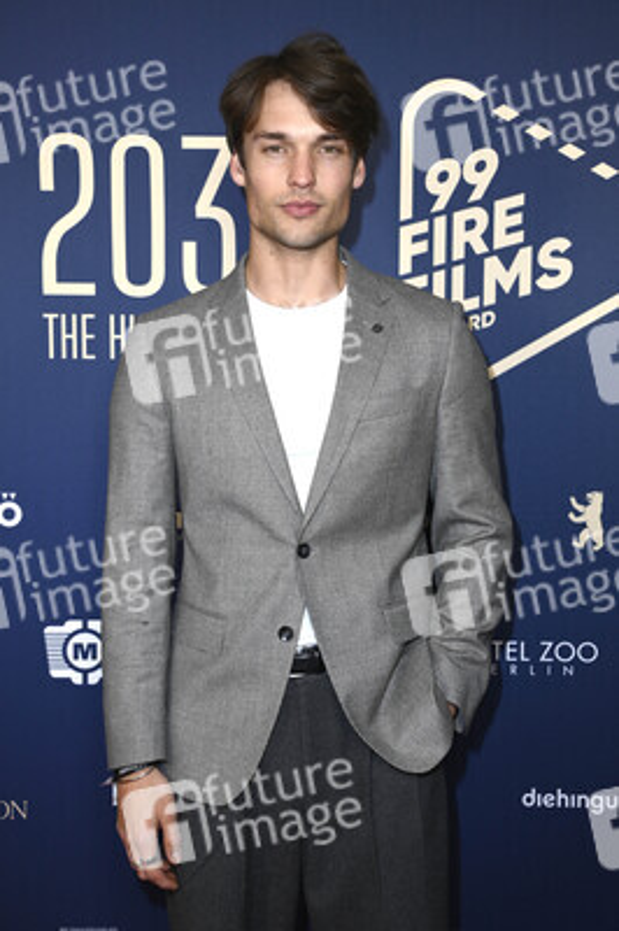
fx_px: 1240
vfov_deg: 41.1
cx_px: 310
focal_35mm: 48
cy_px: 466
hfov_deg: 28.0
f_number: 5.6
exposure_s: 1/250
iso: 500
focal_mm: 48
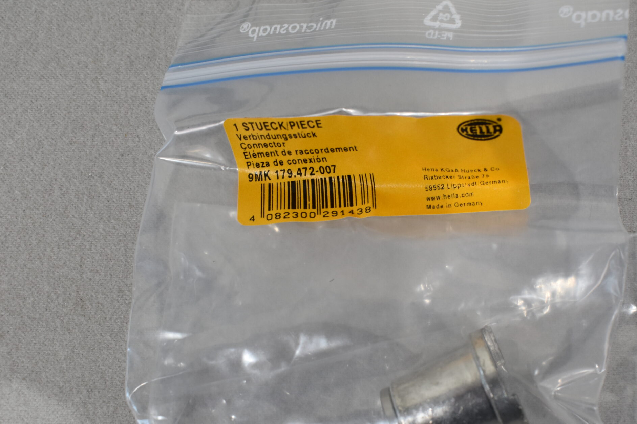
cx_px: 422
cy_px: 288
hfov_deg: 39.9
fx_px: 867
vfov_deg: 27.3
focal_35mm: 49
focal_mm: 24
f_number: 7.1
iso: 400
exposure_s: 1/60
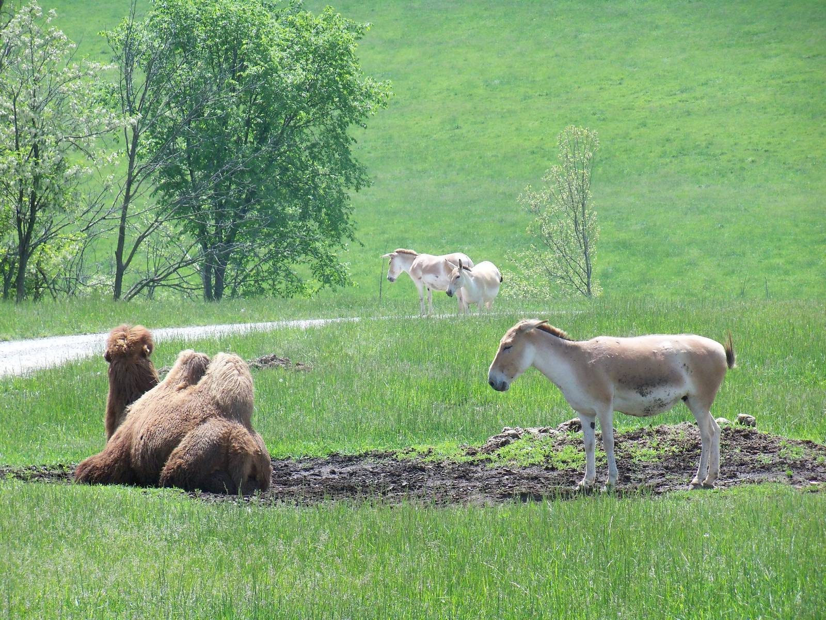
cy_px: 310
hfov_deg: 11.4
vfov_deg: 8.6
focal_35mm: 173
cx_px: 413
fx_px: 4128
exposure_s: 1/800
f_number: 4.3
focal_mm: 30.5
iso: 200
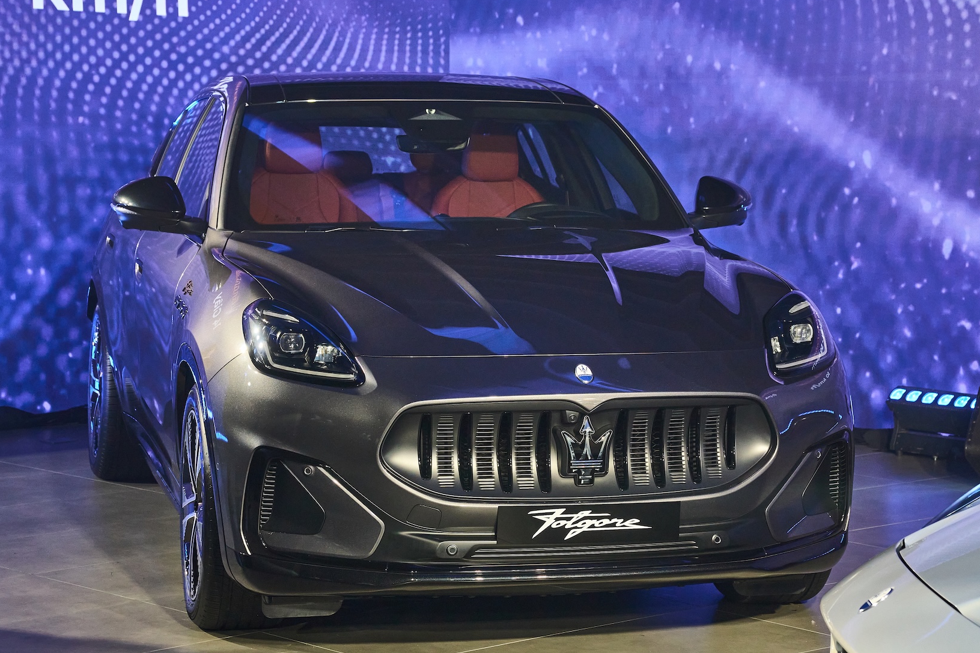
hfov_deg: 21.8
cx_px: 527
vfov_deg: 14.6
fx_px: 2547
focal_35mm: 94
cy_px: 347
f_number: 5
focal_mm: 53
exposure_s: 1/160
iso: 800
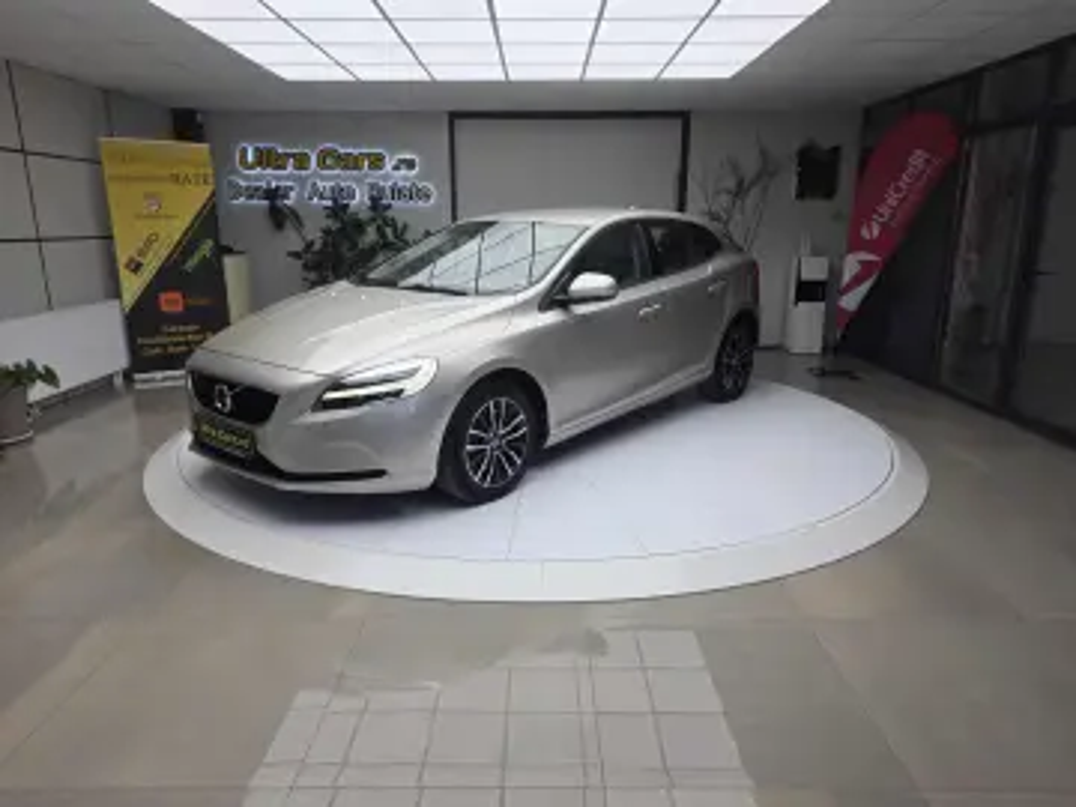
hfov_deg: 73.9
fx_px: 715
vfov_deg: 58.9
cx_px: 538
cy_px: 404
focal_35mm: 23
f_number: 1.7
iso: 16
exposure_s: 1/150
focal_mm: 6.25
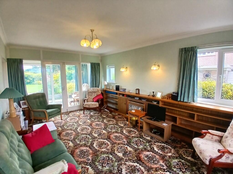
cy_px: 87
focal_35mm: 17
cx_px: 116
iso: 64
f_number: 2.2
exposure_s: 1/50
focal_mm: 1.4
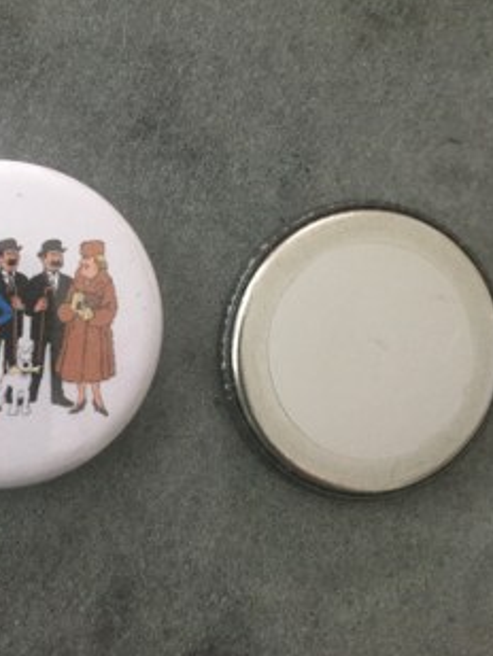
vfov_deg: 42.0
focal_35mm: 45
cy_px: 287
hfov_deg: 31.9
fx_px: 854
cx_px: 155
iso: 250
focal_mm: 4.15
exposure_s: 1/20
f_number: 2.2
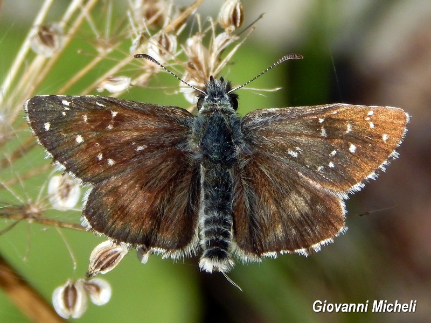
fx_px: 2602
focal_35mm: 209
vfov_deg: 7.1
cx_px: 216
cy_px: 162
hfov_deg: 9.5
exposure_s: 1/640
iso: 125
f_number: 5.4
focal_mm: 37.1
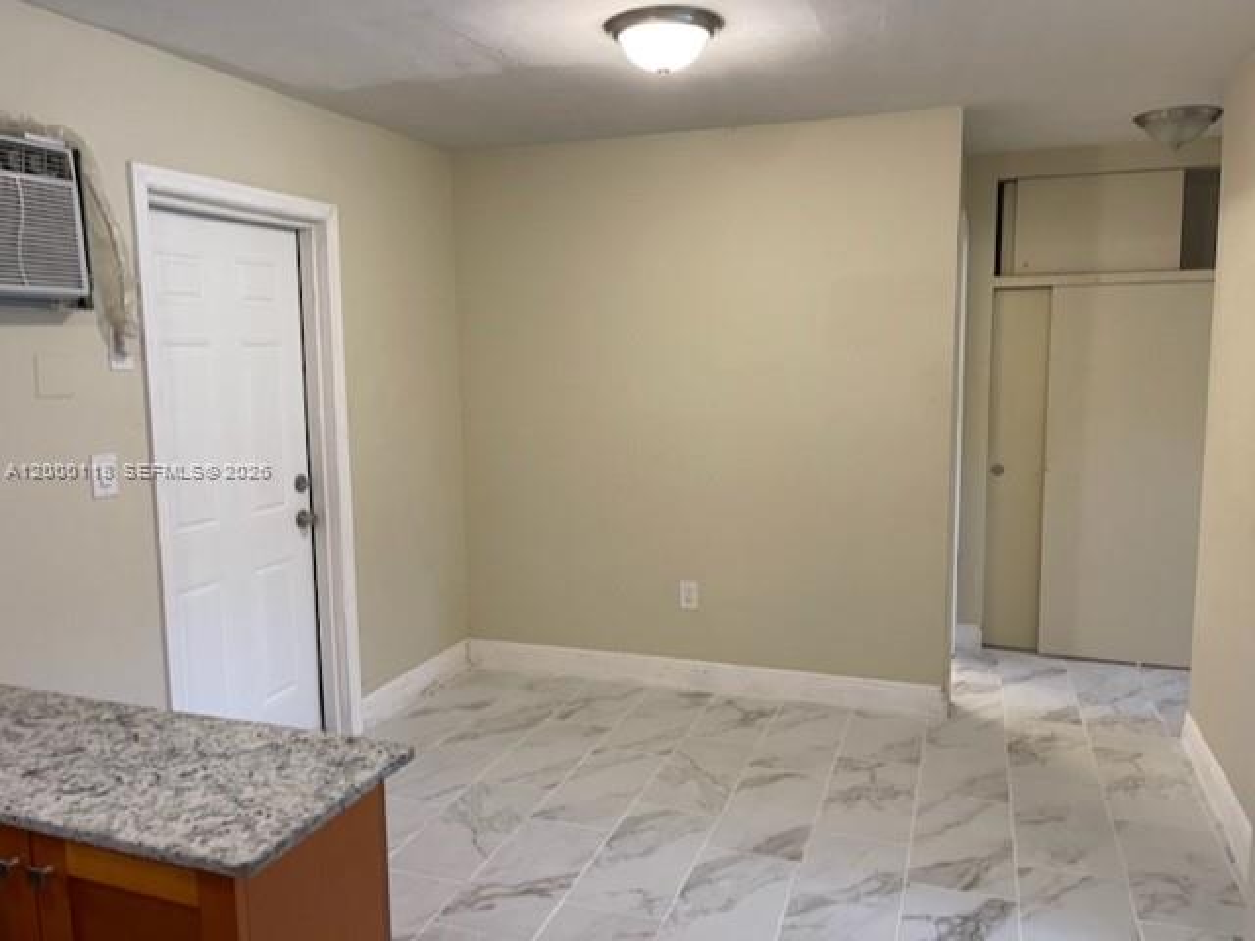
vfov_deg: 53.1
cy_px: 470
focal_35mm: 26
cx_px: 628
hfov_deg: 67.3
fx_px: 943
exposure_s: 1/60
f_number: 1.6
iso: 100
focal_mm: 5.1
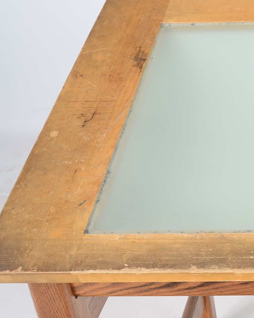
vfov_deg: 26.4
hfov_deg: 19.0
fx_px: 678
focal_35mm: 72
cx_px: 366
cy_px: 162
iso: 160
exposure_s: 1/100
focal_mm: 21
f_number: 6.3
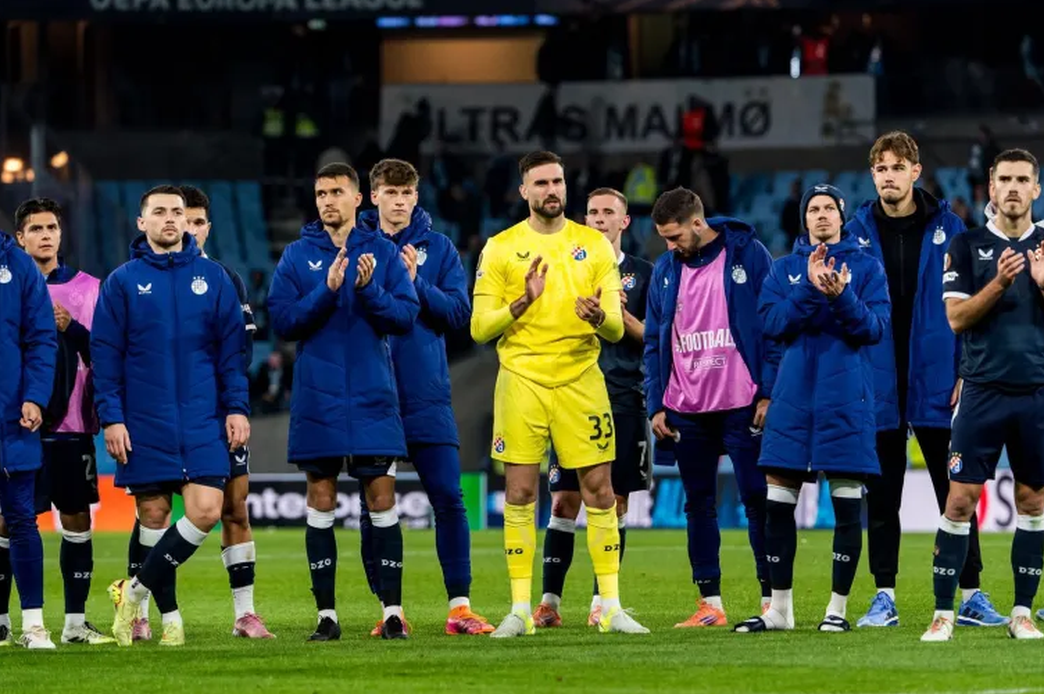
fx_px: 7910
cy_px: 347
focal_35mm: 273
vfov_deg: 5.0
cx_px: 523
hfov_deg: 7.6
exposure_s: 1/800
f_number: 5.6
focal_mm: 270
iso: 4000
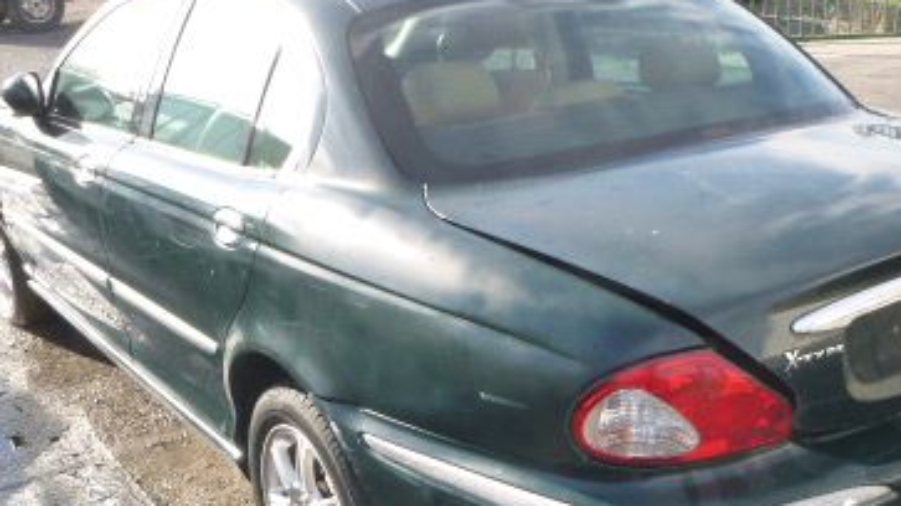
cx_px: 554
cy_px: 290
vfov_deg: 24.9
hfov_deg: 42.6
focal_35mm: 48
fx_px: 1147
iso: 160
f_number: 3.9
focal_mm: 4.5
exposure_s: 1/160
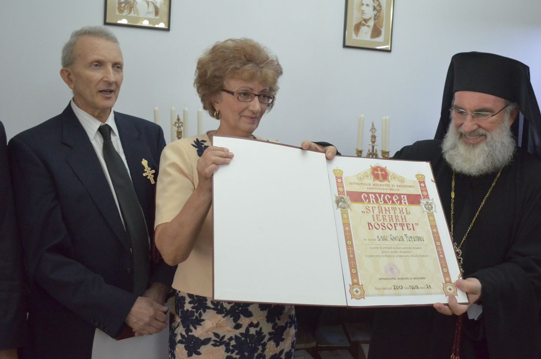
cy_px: 159
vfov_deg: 36.7
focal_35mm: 36
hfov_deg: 52.9
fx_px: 540
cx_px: 319
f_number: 4
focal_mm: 20
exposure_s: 1/160
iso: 3200
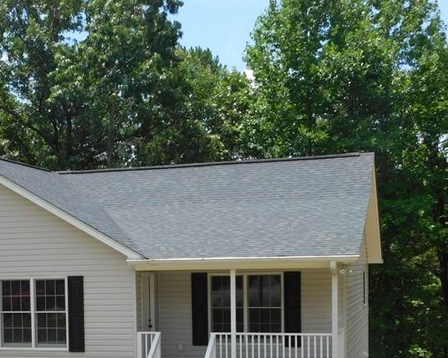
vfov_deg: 22.4
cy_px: 301
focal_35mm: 67
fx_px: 889
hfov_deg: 27.8
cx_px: 93
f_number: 3.5
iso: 125
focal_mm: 6.3
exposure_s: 1/800
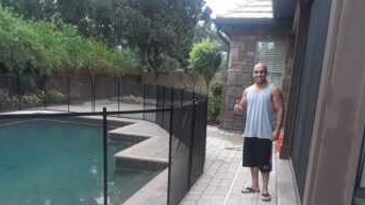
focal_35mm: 35
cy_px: 141
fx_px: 339
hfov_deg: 56.6
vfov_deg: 33.4
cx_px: 187
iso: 40
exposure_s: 1/339
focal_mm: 2.9
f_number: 1.9
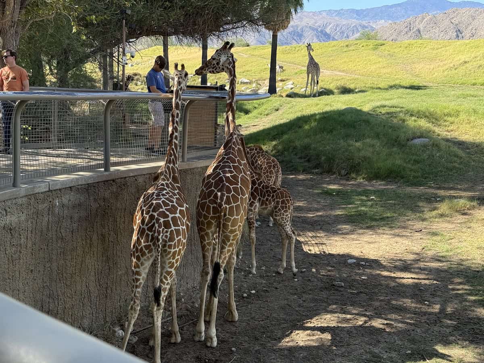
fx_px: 671
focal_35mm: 48
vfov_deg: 30.3
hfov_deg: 39.7
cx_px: 242
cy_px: 182
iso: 80
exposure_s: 1/1116
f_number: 1.8
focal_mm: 6.8
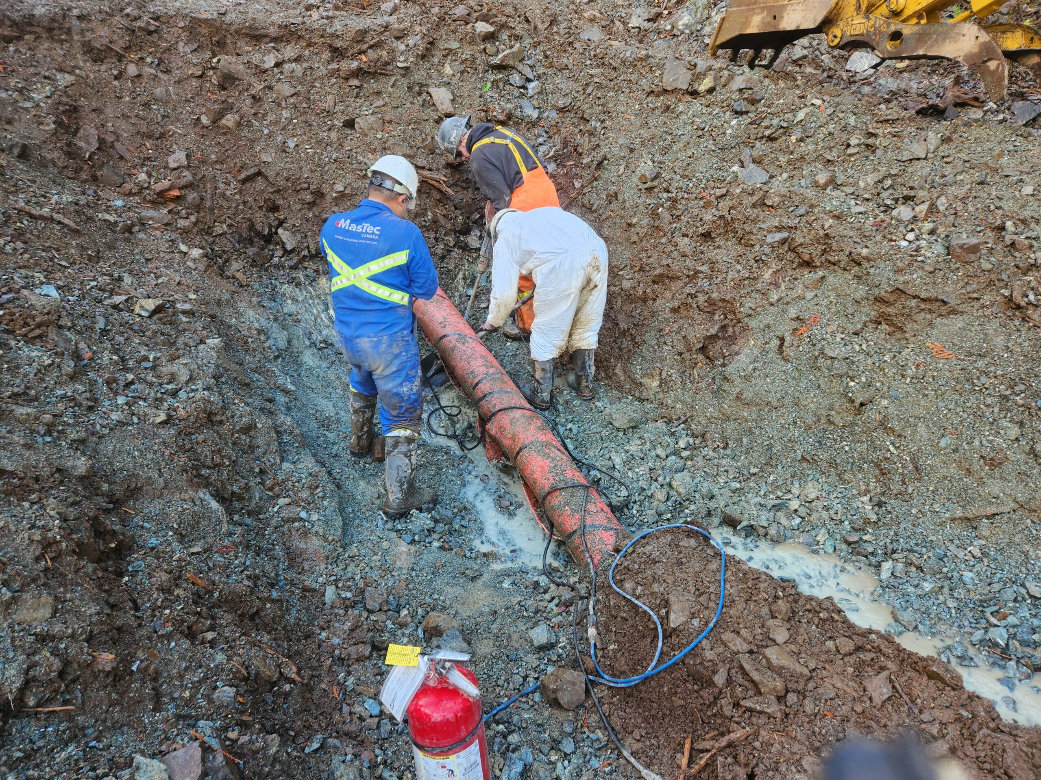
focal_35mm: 23
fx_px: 692
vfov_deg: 58.9
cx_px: 520
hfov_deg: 73.9
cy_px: 390
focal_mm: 5.4
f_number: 1.8
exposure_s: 1/180
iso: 80
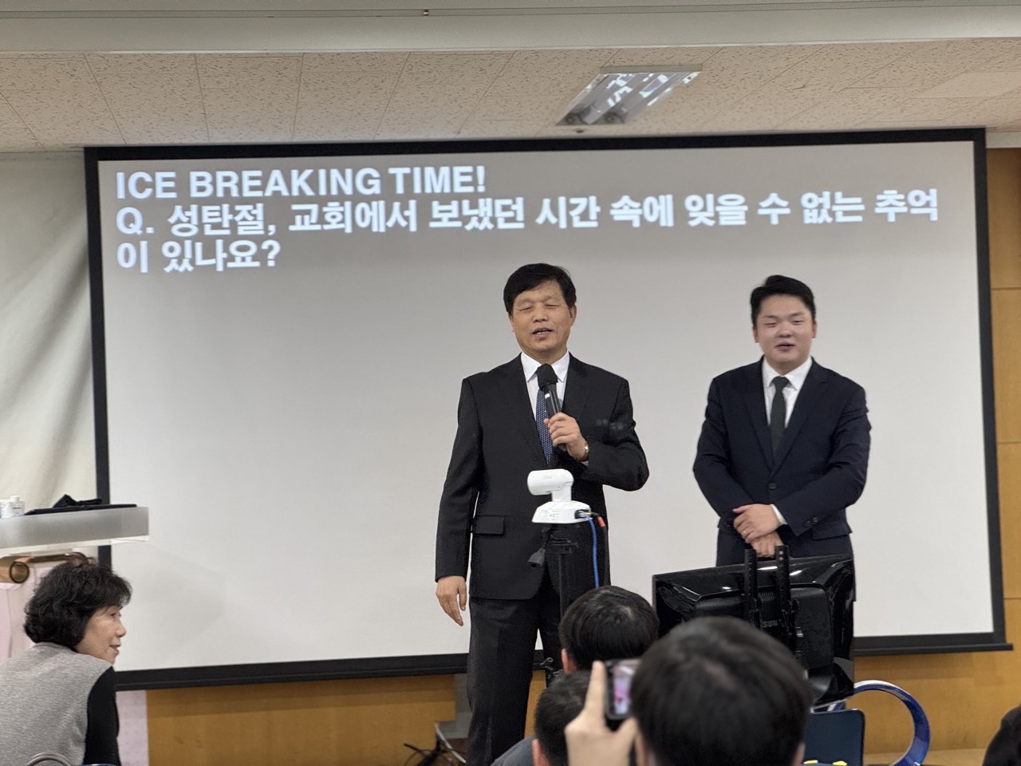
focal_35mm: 77
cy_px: 383
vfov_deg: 19.1
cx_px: 510
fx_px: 2271
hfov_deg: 25.3
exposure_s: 1/60
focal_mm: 9
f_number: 2.8
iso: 320
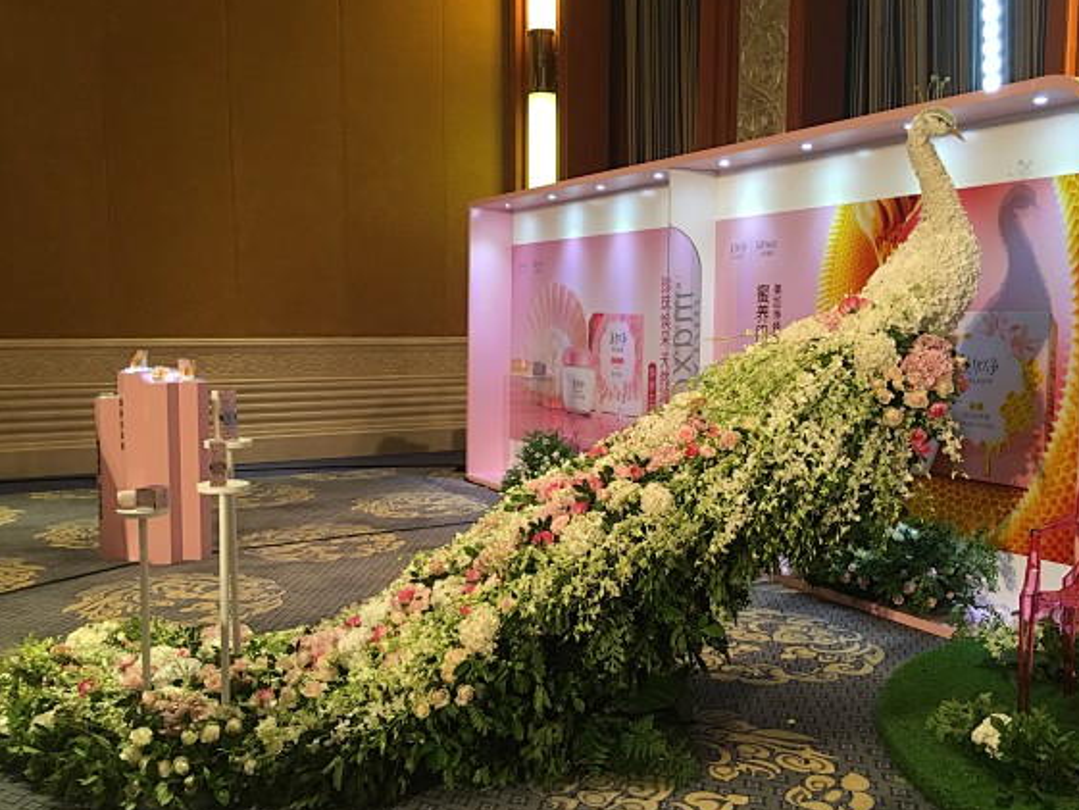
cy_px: 435
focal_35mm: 34
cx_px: 569
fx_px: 1060
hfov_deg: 53.9
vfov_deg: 41.8
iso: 64
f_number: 2.2
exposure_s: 1/17
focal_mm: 4.15
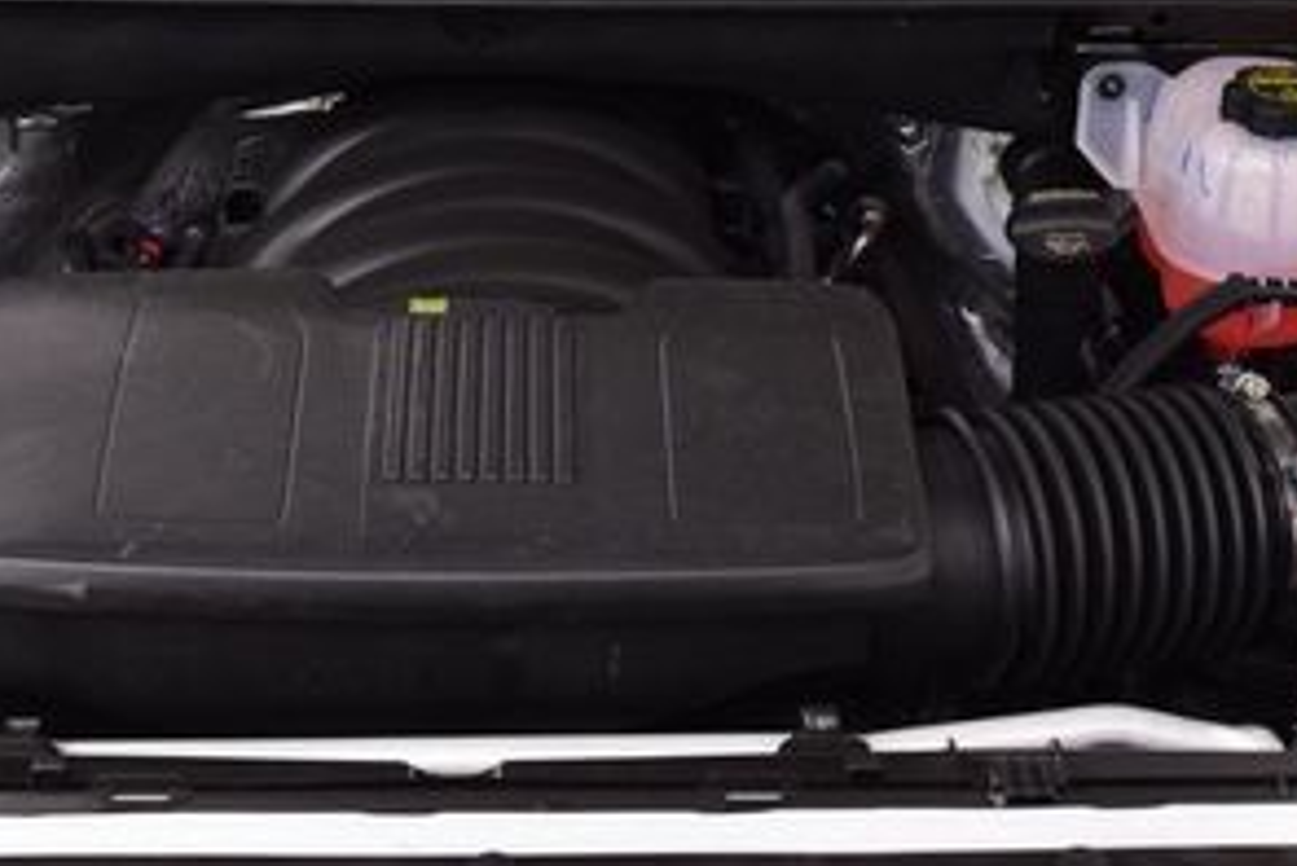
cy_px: 473
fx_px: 2811
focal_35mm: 78
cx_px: 514
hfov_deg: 25.9
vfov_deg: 17.5
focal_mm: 24
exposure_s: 1/15
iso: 1600
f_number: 6.3
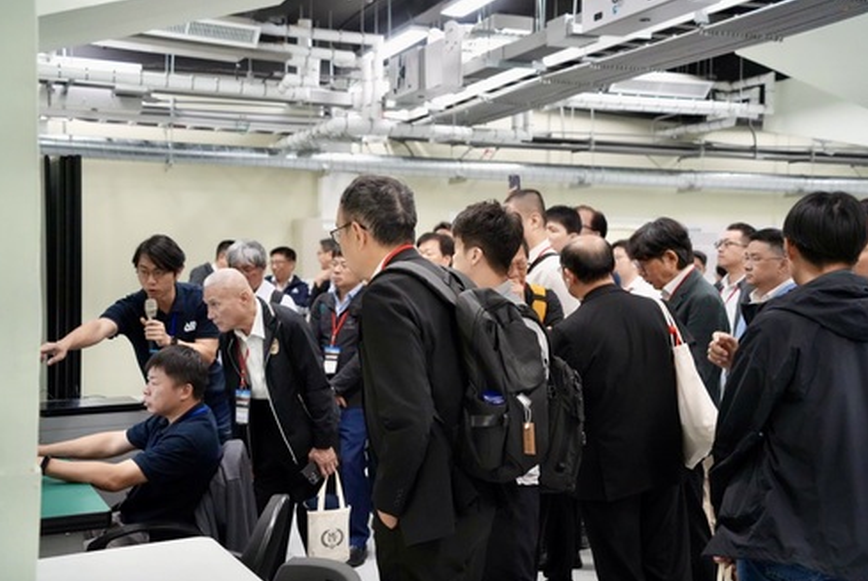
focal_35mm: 46
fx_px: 1110
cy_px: 293
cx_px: 438
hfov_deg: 42.7
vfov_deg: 29.3
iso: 8000
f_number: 3.5
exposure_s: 1/320
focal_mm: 45
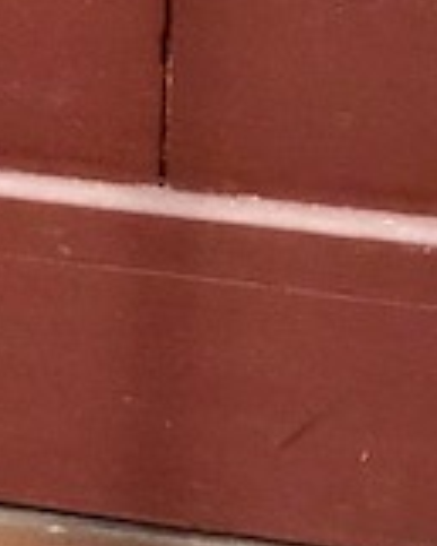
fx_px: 3570
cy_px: 838
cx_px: -241
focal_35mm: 221
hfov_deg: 6.9
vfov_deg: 8.5
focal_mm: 6.6
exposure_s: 1/33
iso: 1000
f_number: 2.8
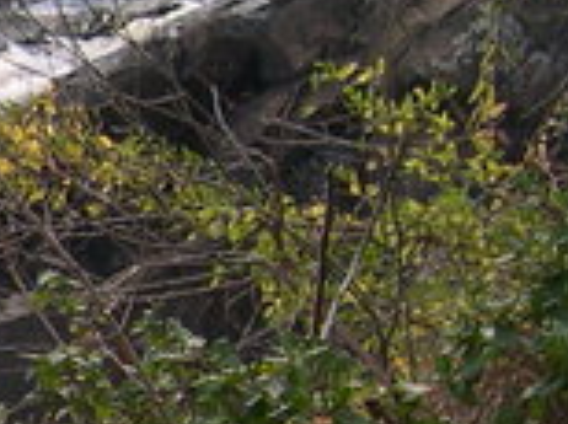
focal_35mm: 198
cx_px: -826
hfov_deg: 9.0
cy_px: 461
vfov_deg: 7.4
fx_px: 3244
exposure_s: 1/238
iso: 100
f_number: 2.8
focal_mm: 8
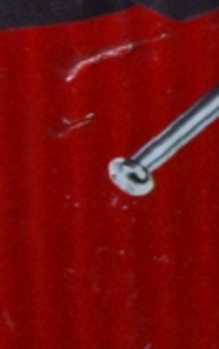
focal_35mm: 501
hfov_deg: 2.6
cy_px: -361
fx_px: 4776
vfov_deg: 4.1
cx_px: 385
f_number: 6.3
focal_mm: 34
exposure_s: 1/15
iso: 640
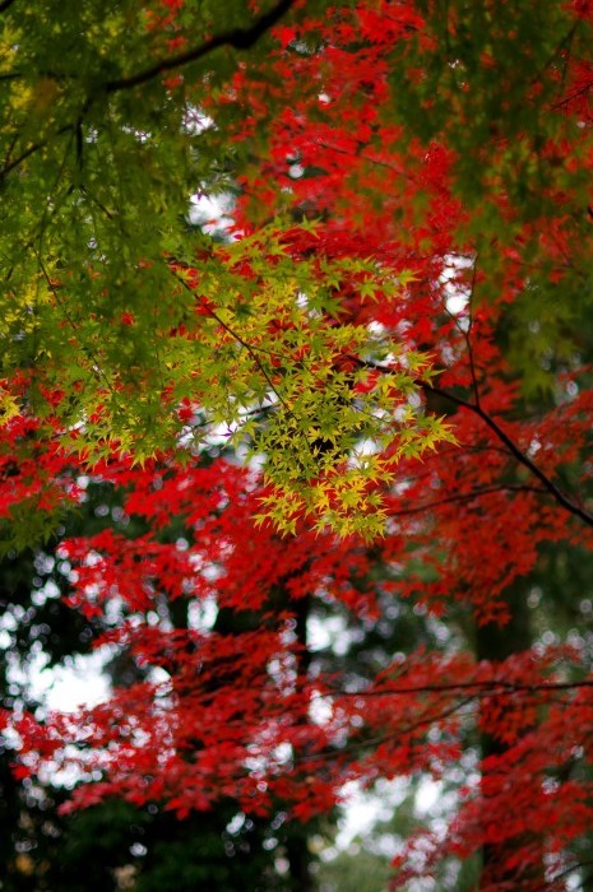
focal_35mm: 82
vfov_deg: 24.6
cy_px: 446
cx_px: 296
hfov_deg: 16.5
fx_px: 2043
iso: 200
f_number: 1.8
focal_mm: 55
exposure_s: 1/1000
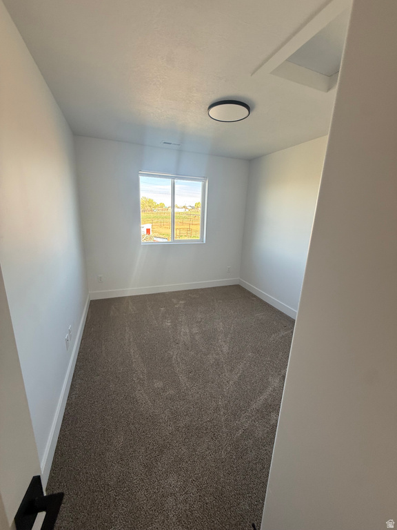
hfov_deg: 85.7
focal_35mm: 14
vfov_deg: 102.1
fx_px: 214
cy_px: 265
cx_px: 198
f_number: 2.2
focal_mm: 2.22
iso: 100
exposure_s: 1/120
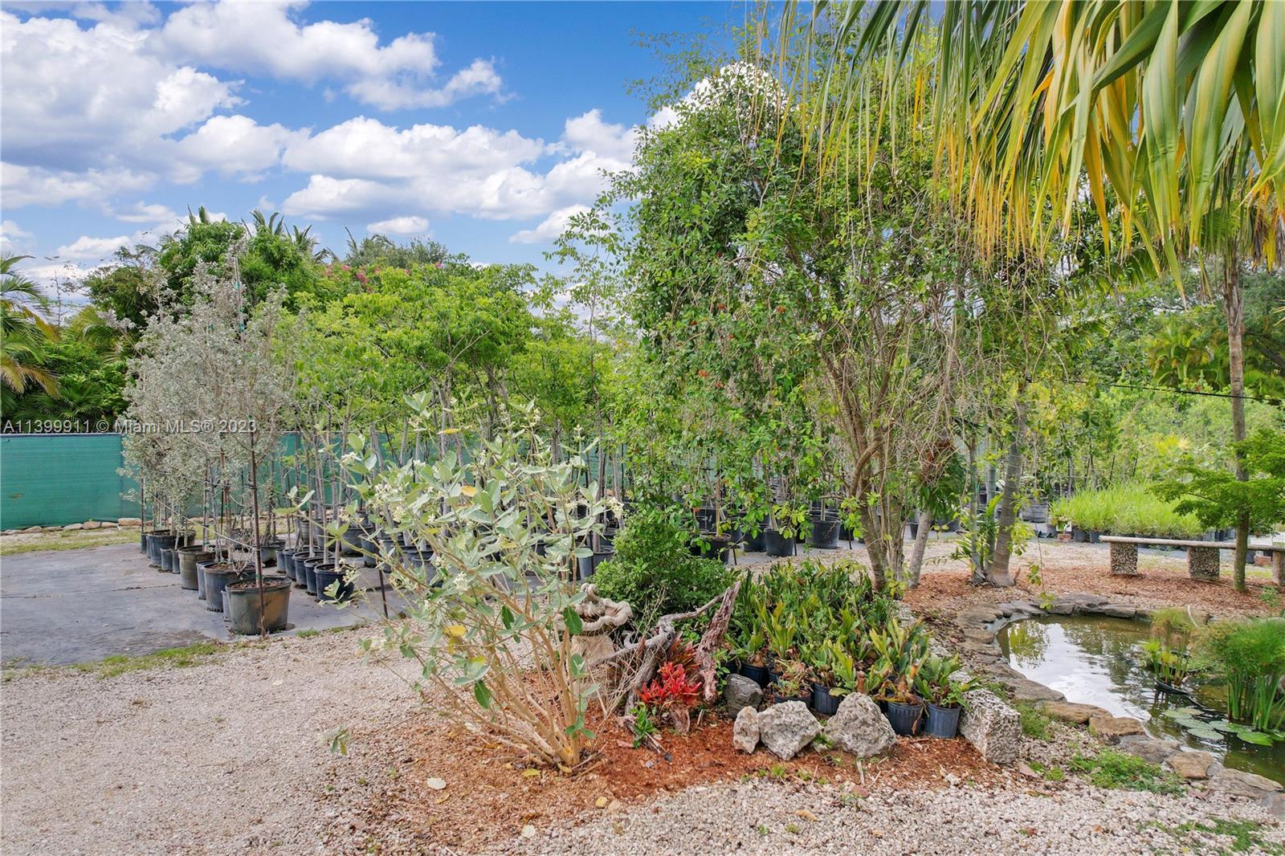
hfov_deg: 78.6
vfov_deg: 57.2
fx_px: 785
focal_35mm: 22
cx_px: 642
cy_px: 428
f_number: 2.8
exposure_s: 1/500
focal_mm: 8.38
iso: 100
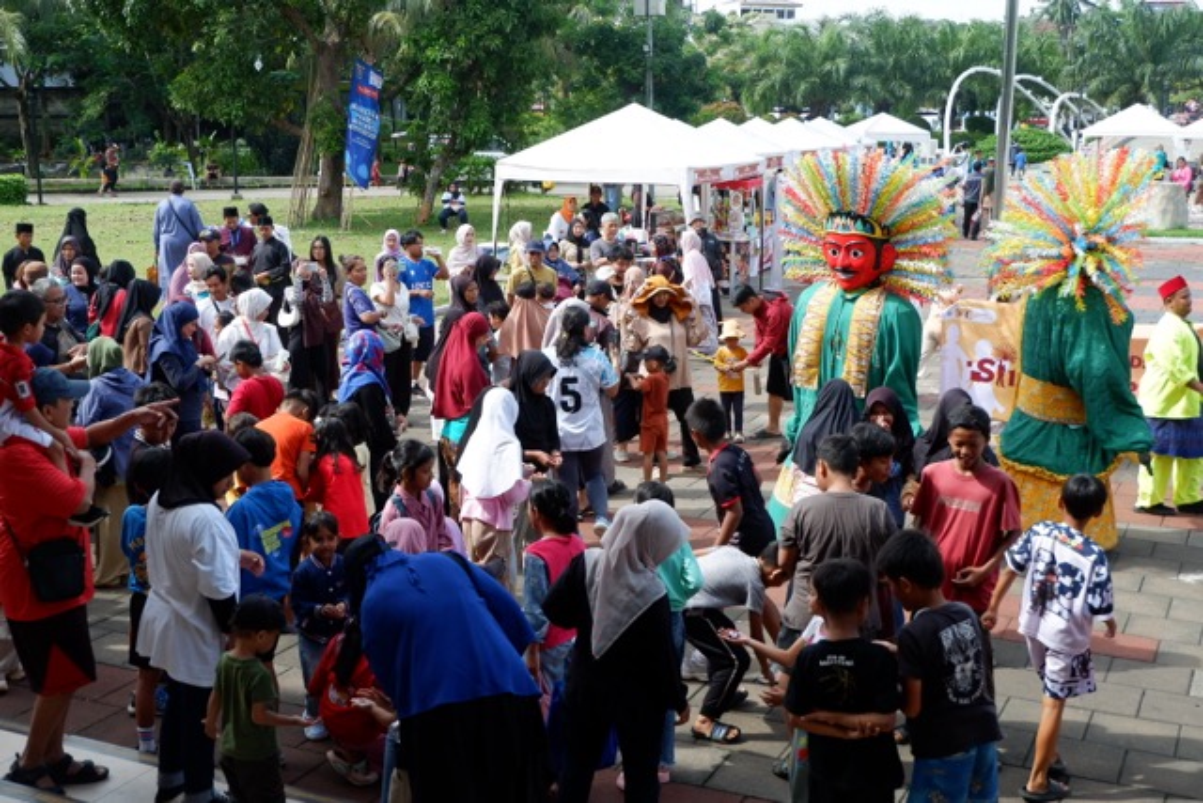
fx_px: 1471
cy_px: 402
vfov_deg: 30.5
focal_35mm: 44
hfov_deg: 44.5
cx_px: 602
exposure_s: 1/220
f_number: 5.6
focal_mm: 29.5
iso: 200
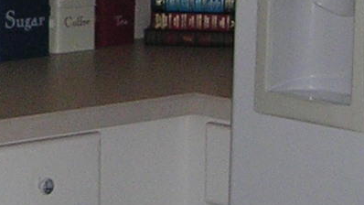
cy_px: 100
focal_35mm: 241
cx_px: -109
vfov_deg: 5.0
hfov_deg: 8.8
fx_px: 2326
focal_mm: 6.6
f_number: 3
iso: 78
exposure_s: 1/60.1
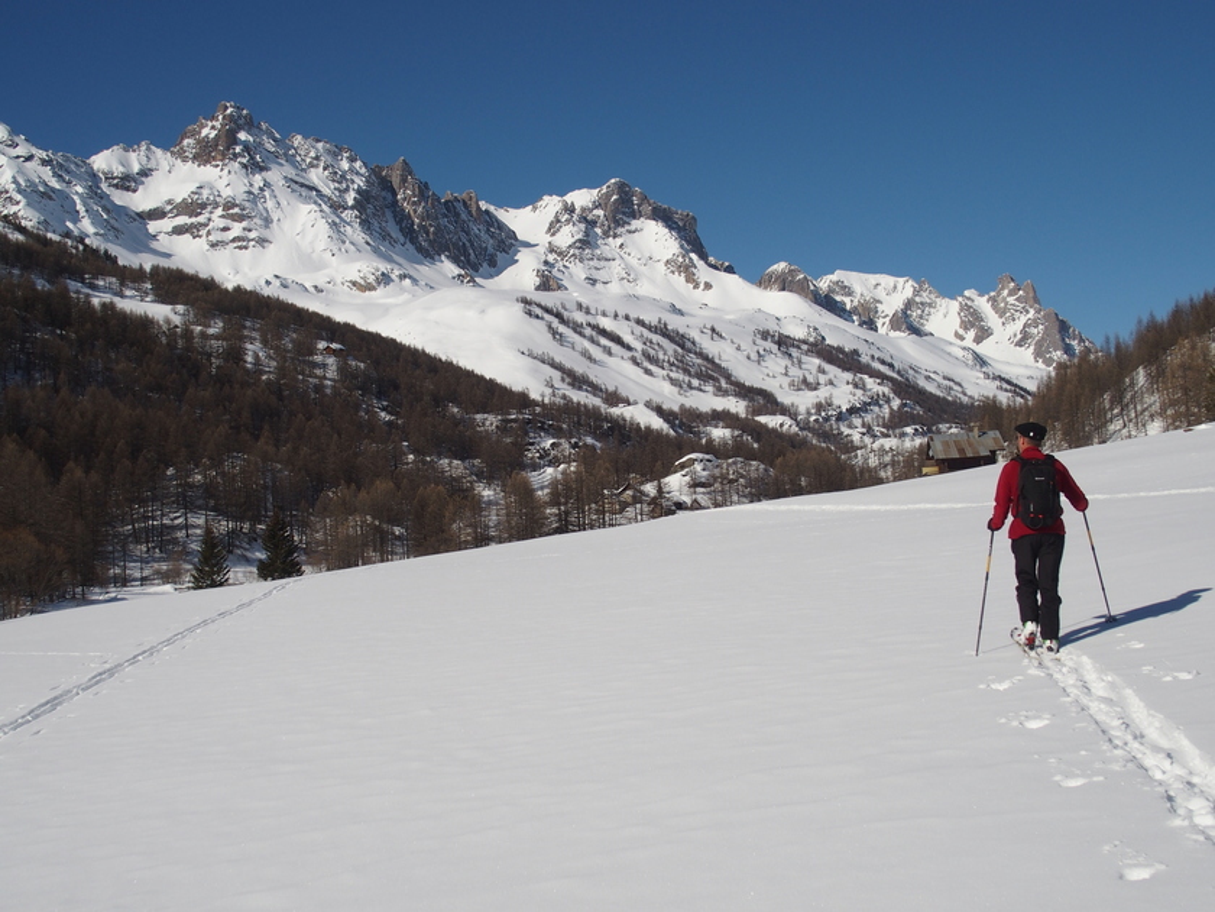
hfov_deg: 44.8
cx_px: 608
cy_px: 456
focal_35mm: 42
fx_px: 1474
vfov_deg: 34.3
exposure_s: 1/500
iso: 100
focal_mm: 9
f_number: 3.5
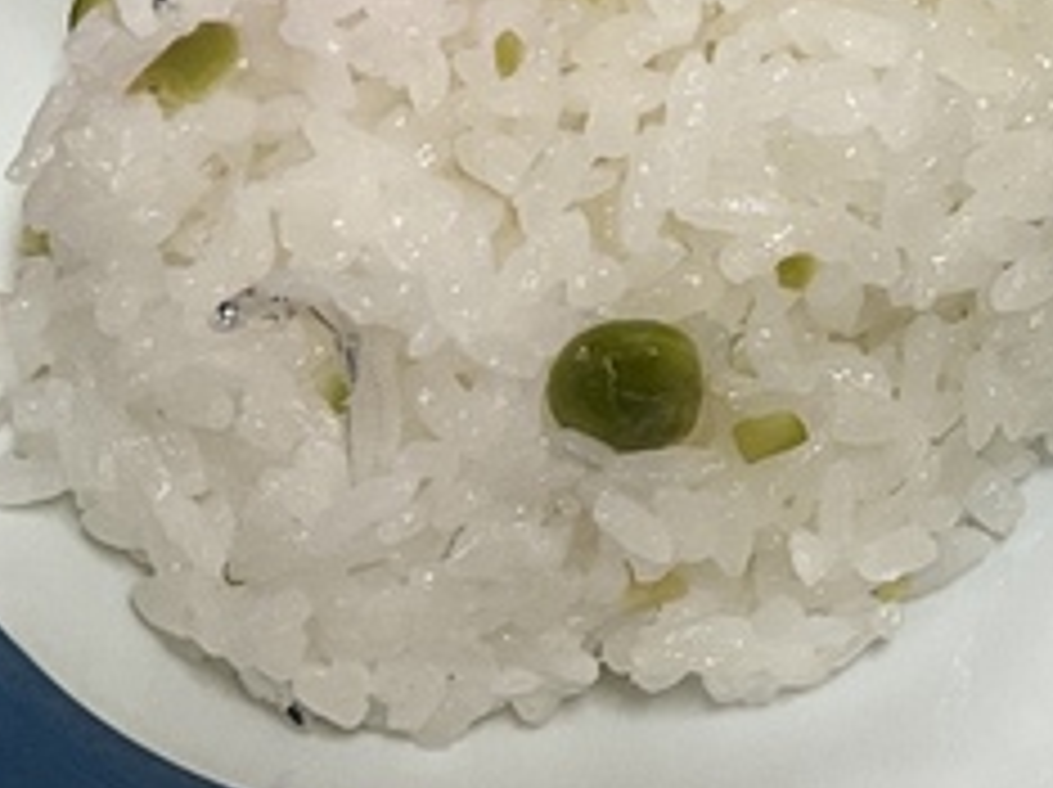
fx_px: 3768
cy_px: -351
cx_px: 1818
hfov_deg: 14.3
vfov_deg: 11.5
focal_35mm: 124
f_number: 1.8
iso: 64
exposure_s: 1/120
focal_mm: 3
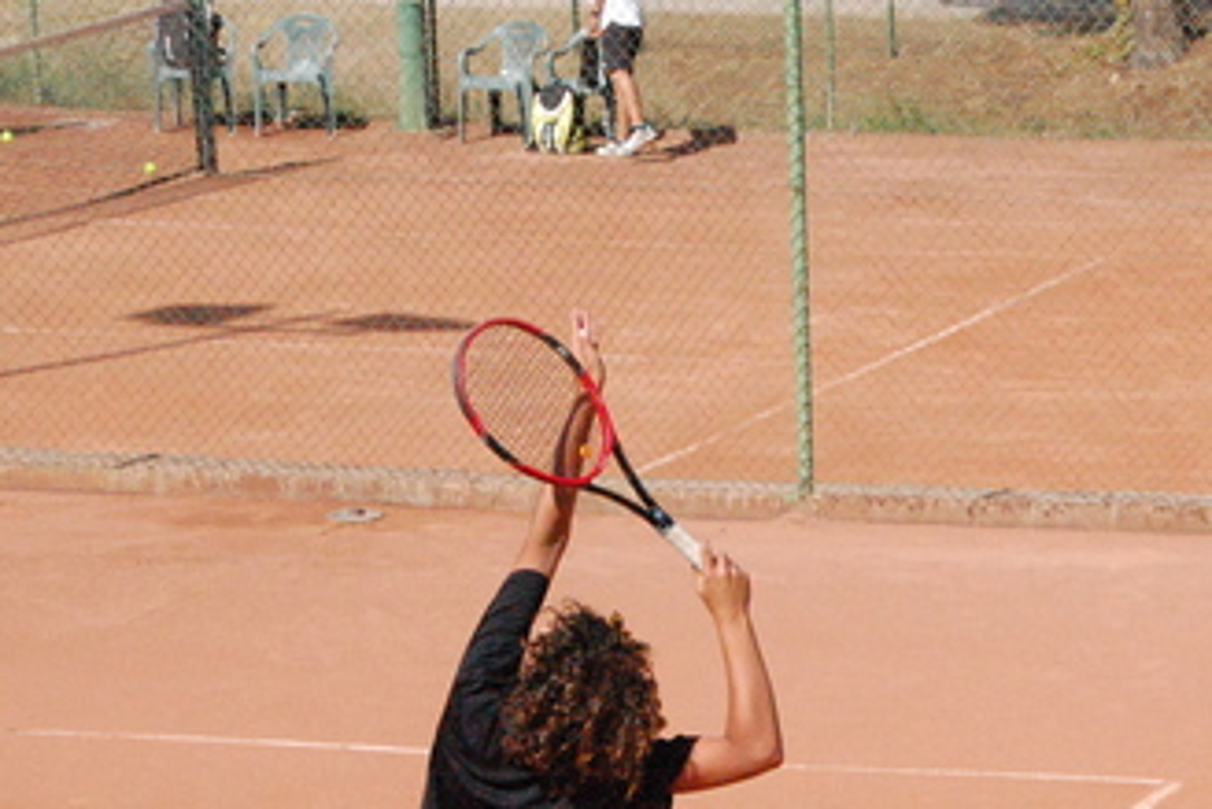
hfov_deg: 10.8
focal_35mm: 190
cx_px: 961
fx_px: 6398
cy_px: 658
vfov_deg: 7.2
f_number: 13
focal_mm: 65
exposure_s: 1/2500
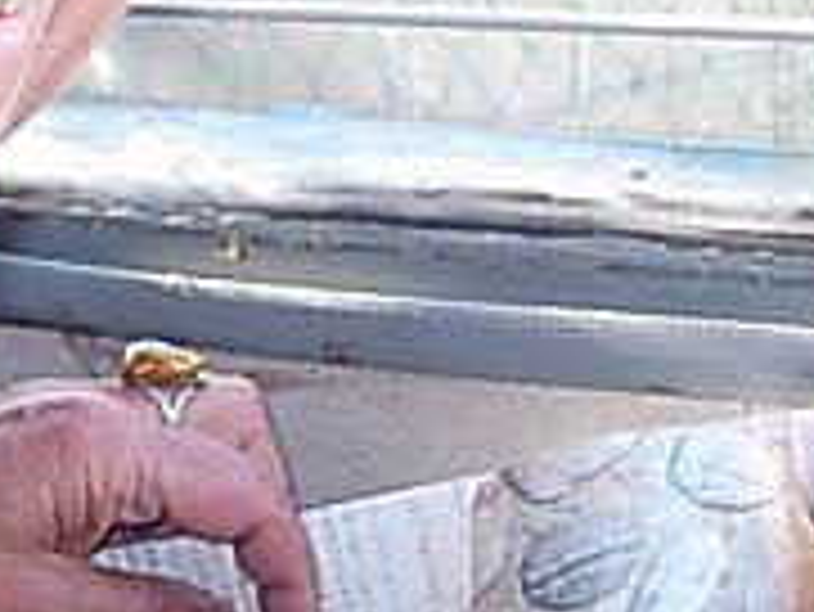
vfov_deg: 8.8
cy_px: 104
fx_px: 3953
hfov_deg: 11.7
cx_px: 234
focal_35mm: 168
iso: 79
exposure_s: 1/76.1
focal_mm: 7.8
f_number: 2.8
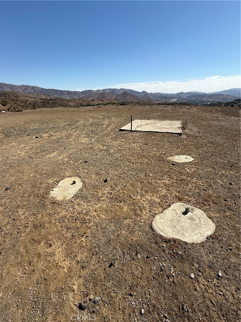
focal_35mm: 14
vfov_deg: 102.1
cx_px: 120
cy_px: 161
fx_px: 130
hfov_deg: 85.7
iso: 50
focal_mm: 2.22
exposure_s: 1/2024
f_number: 2.2
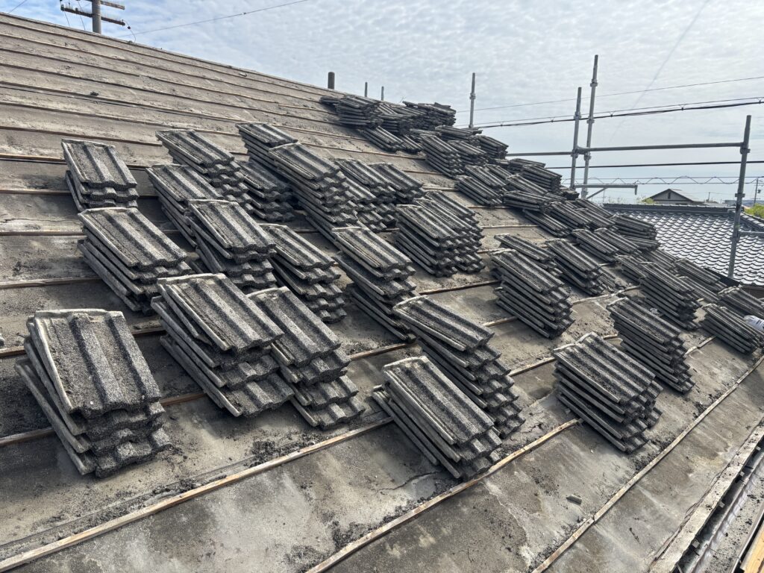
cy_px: 286
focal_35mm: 26
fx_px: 574
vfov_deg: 53.1
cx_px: 382
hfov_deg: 67.3
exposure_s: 1/2342
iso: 50
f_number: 1.6
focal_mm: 5.96
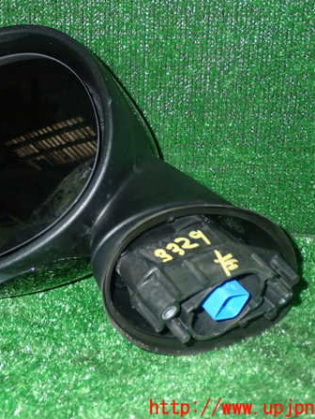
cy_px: 210
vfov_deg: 30.7
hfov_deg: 23.1
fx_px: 764
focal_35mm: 63
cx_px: 80
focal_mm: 8.4
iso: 800
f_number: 9
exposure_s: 1/50
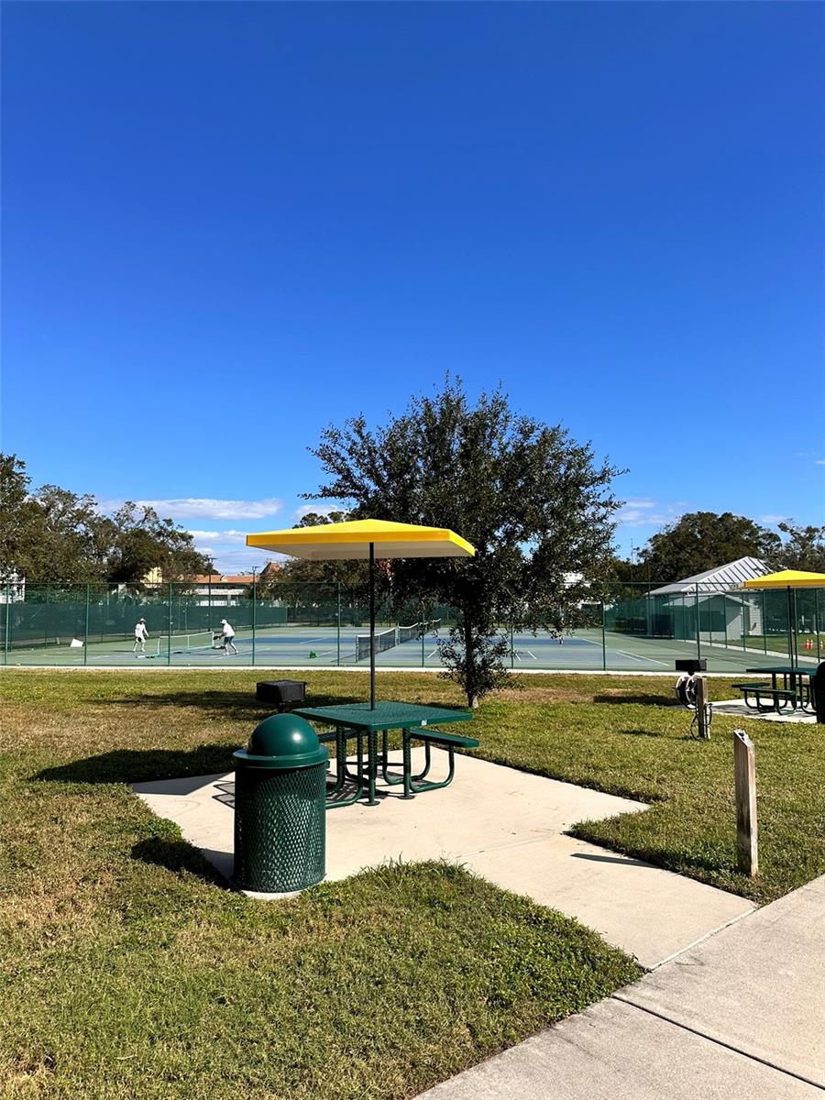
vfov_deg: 71.6
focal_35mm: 24
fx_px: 763
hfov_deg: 56.8
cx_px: 412
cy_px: 550
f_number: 1.78
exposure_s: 1/5525
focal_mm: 6.86
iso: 80
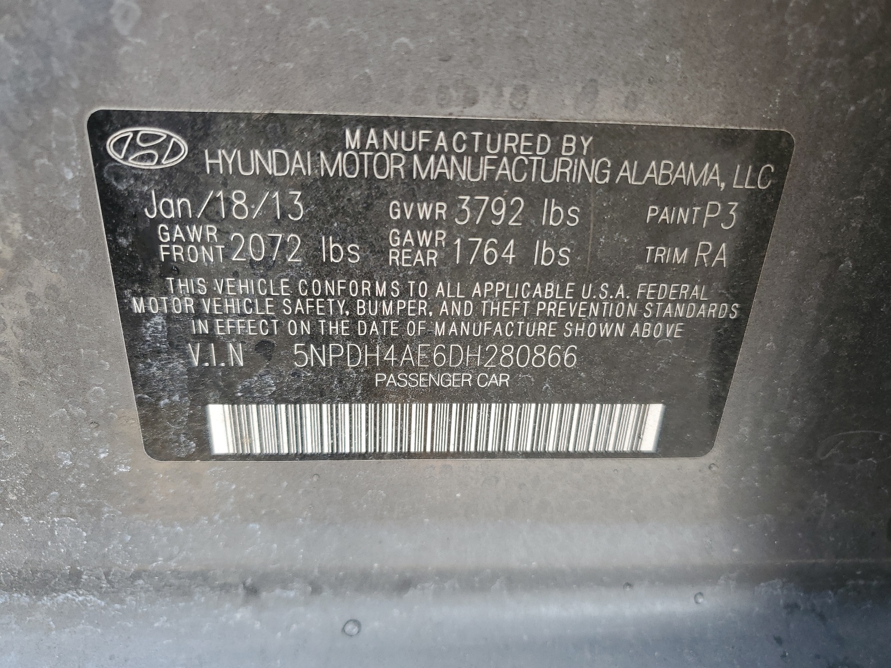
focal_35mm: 26
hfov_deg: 67.3
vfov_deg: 53.1
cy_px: 334
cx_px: 446
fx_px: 669
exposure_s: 1/143
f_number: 1.5
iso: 50
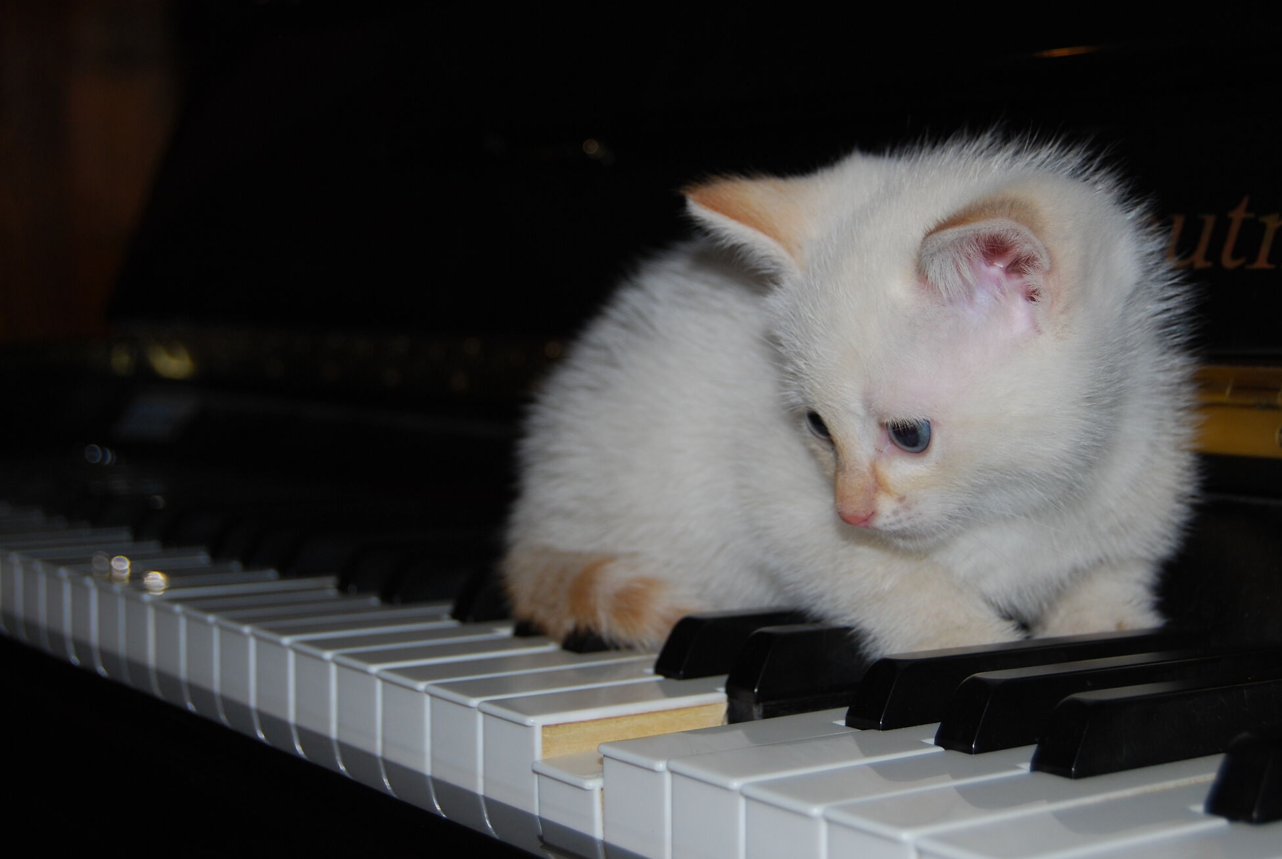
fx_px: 2304
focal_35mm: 65
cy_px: 367
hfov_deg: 31.1
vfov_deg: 21.1
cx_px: 652
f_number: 4.8
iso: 200
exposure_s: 1/60
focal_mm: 35
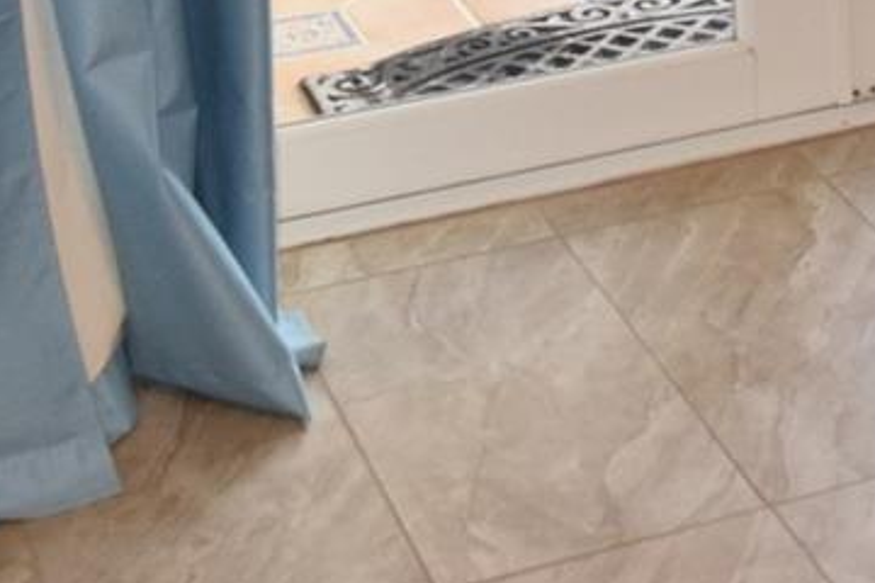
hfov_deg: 16.1
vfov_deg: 10.3
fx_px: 2916
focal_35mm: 120
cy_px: -675
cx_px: 1147
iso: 800
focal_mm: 18
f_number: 5.6
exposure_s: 1/125
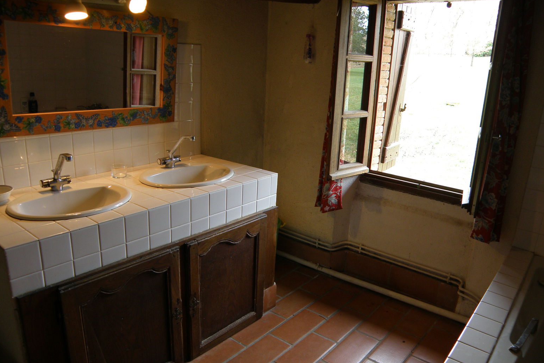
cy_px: 192
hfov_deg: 65.5
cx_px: 268
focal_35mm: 28
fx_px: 423
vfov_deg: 46.4
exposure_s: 1/25
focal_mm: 4.6
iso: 80
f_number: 2.8
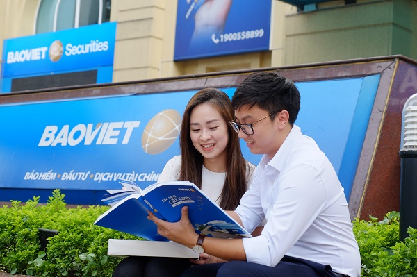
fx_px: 810
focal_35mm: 70
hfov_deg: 28.9
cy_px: 138
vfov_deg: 19.4
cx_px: 208
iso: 2500
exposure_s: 1/640
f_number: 5
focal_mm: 46.6
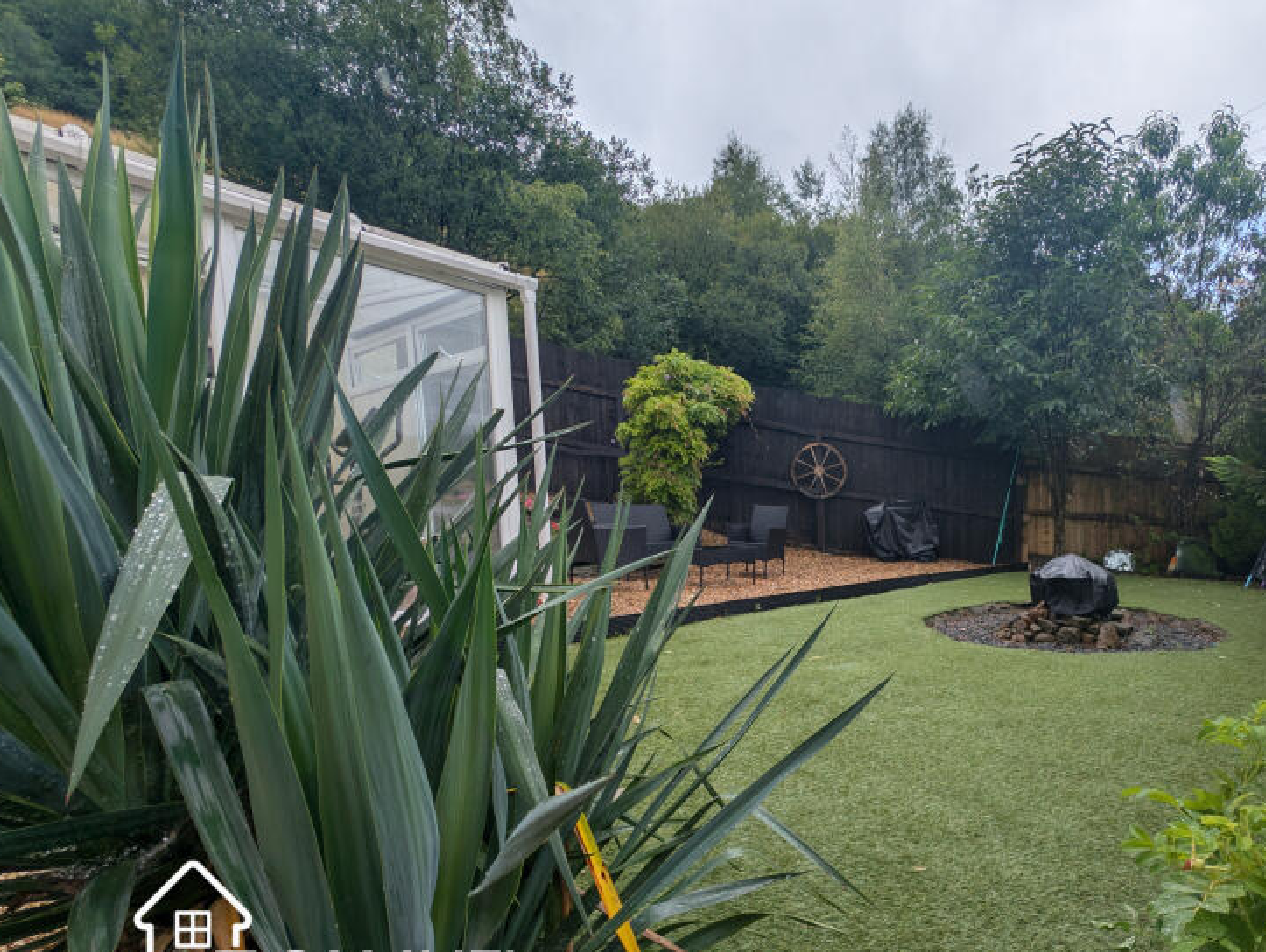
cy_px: 589
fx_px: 622
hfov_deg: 86.9
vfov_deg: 73.7
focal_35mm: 17
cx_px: 870
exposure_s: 1/1493
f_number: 1.95
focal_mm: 2.23
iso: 39
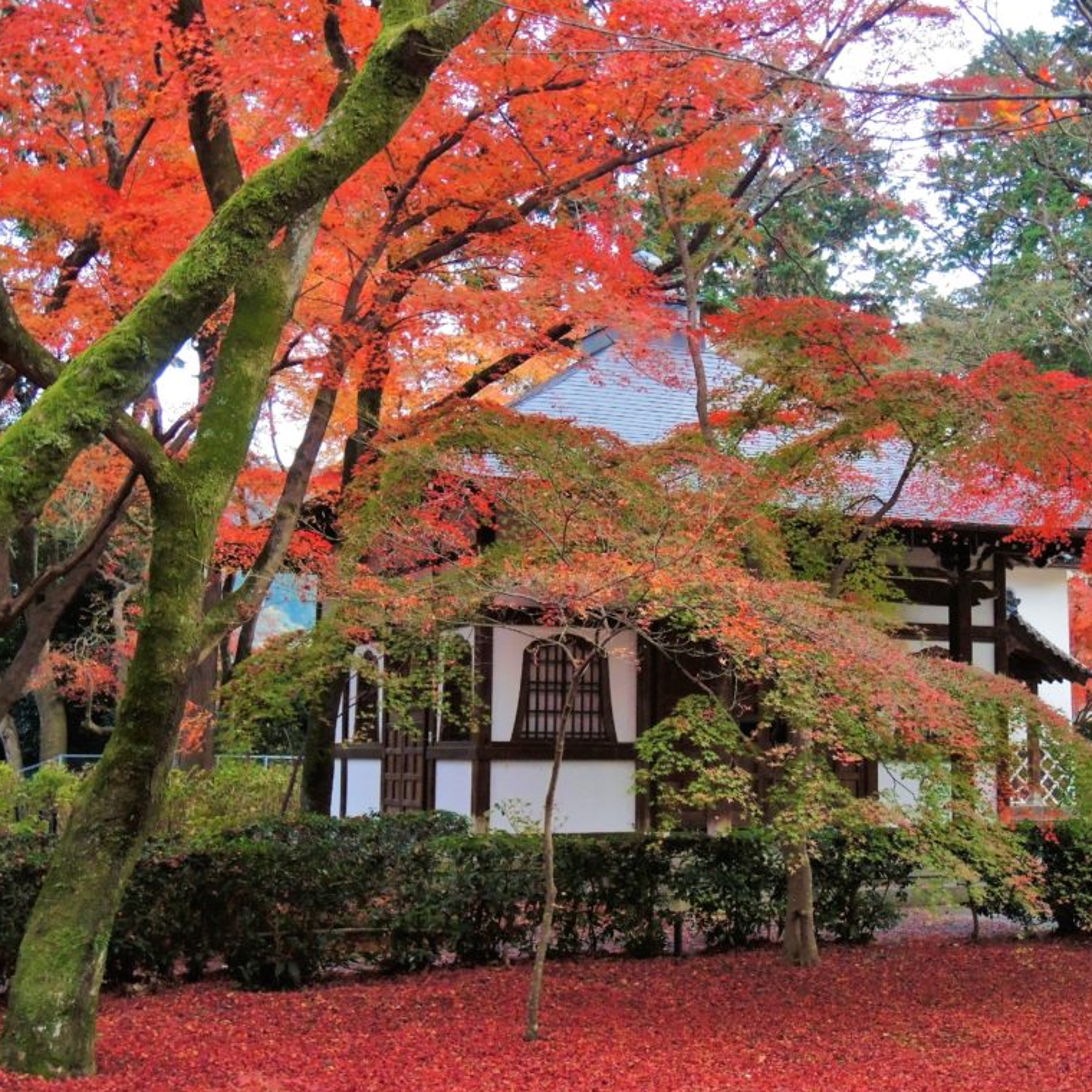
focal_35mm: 50
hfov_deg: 33.8
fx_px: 1785
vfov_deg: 34.0
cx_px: 694
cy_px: 545
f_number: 2.5
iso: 800
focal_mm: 9
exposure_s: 1/4
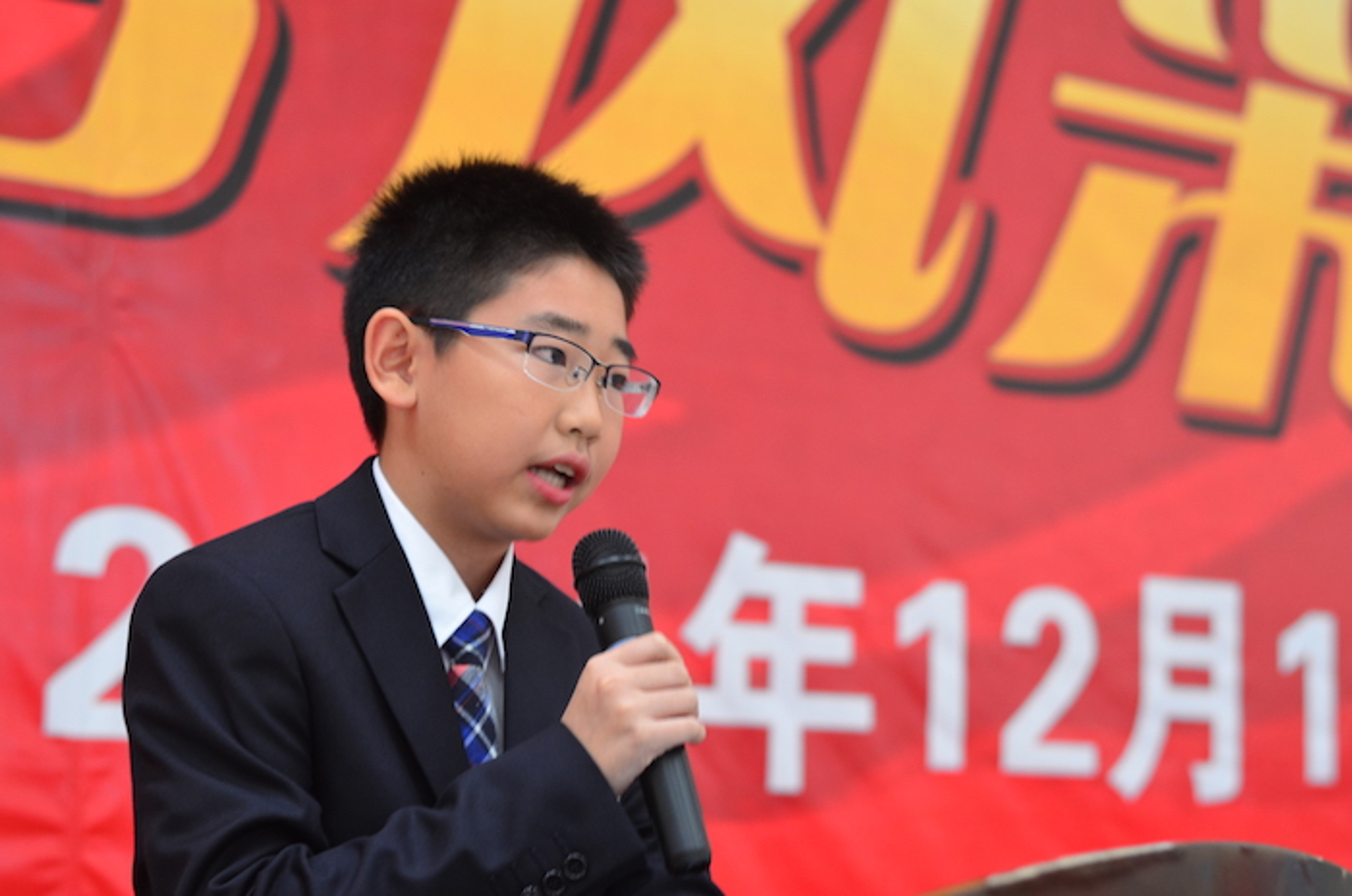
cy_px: 448
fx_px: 2812
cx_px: 676
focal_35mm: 75
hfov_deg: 27.0
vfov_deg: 18.1
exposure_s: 1/30
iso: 640
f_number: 2.8
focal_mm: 50
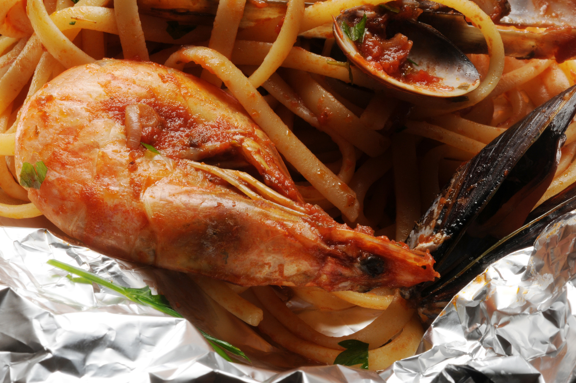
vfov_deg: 8.7
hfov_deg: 13.1
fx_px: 2517
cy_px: 192
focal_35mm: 158
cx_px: 288
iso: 200
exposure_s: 1/80
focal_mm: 105
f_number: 29
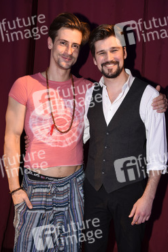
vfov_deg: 47.4
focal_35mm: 41
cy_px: 132
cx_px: 87
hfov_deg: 32.6
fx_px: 287
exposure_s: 1/60
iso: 1250
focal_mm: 38
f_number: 6.3
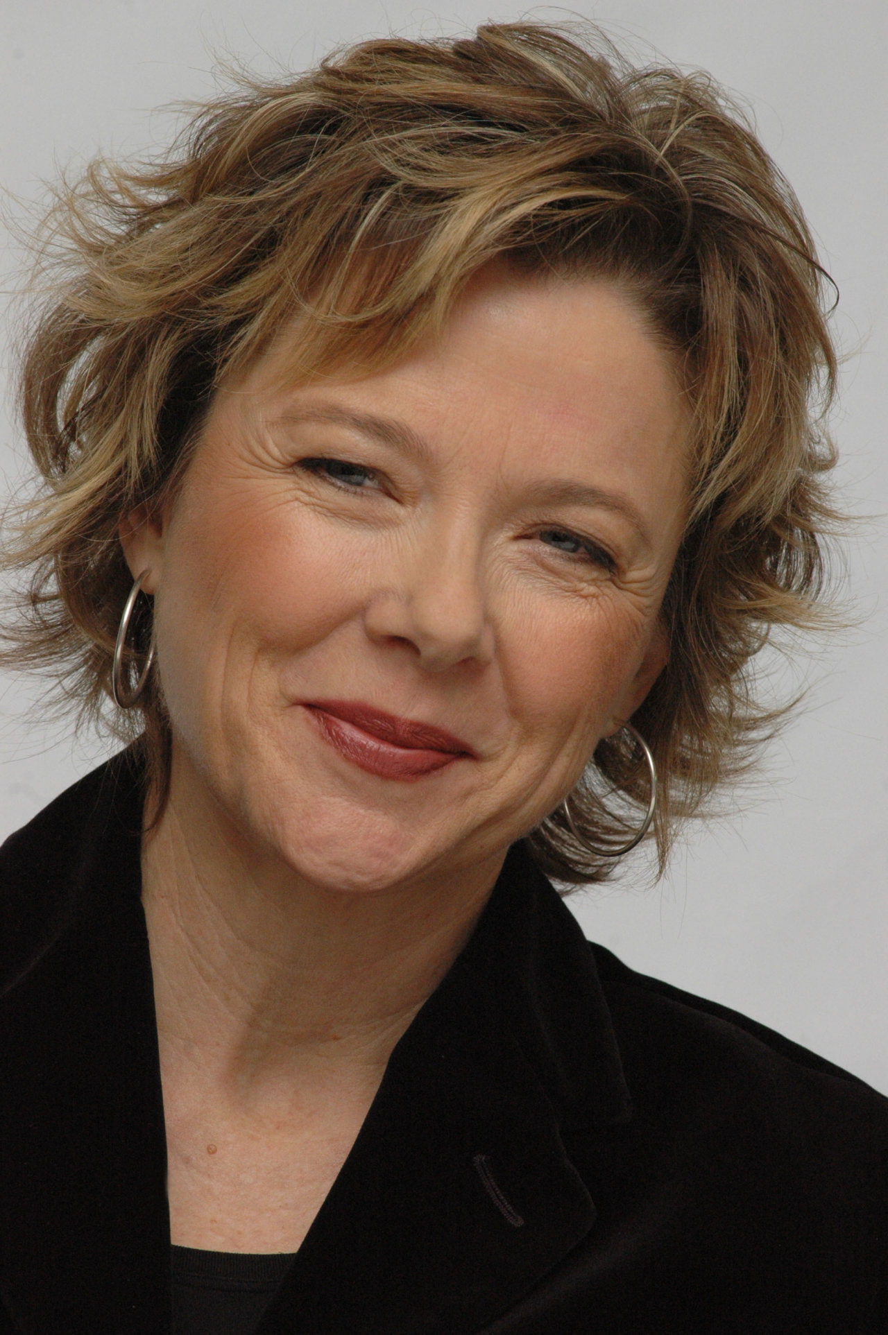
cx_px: 444
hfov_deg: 5.4
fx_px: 9451
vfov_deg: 8.1
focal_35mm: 255
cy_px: 668
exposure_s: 1/1250
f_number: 9
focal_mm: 170
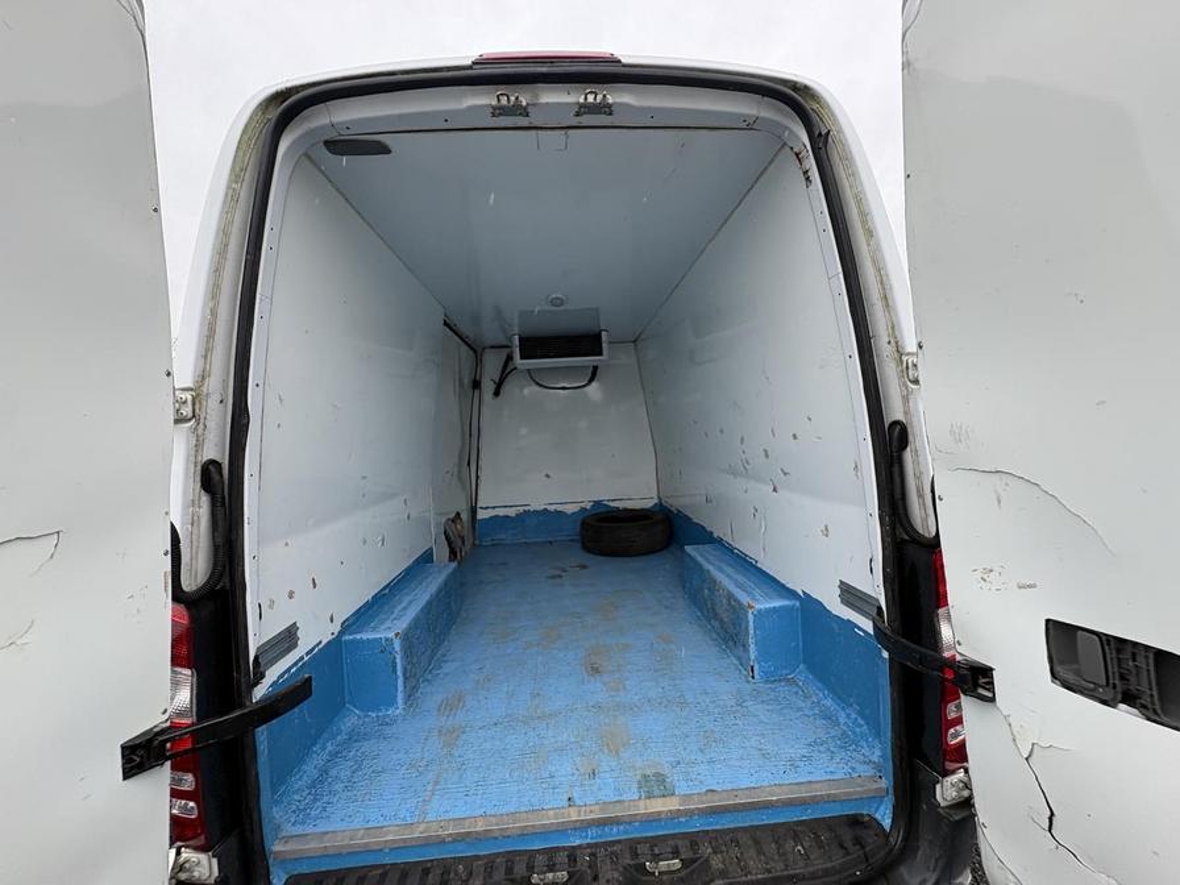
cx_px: 590
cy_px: 442
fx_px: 477
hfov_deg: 102.1
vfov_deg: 85.7
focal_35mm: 14
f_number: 2.2
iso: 64
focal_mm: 2.22
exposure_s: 1/185
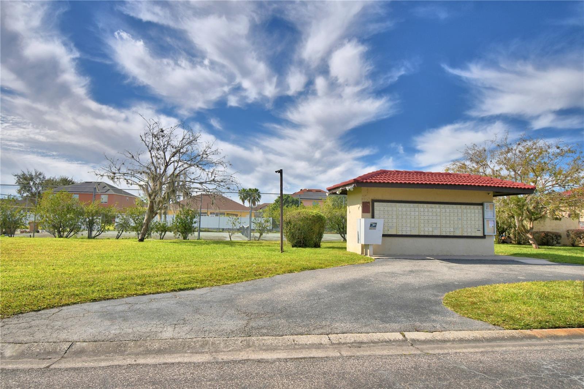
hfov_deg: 81.2
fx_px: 341
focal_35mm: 21
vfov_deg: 59.5
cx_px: 292
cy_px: 194
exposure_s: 1/1600
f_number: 5
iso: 100
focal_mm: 14
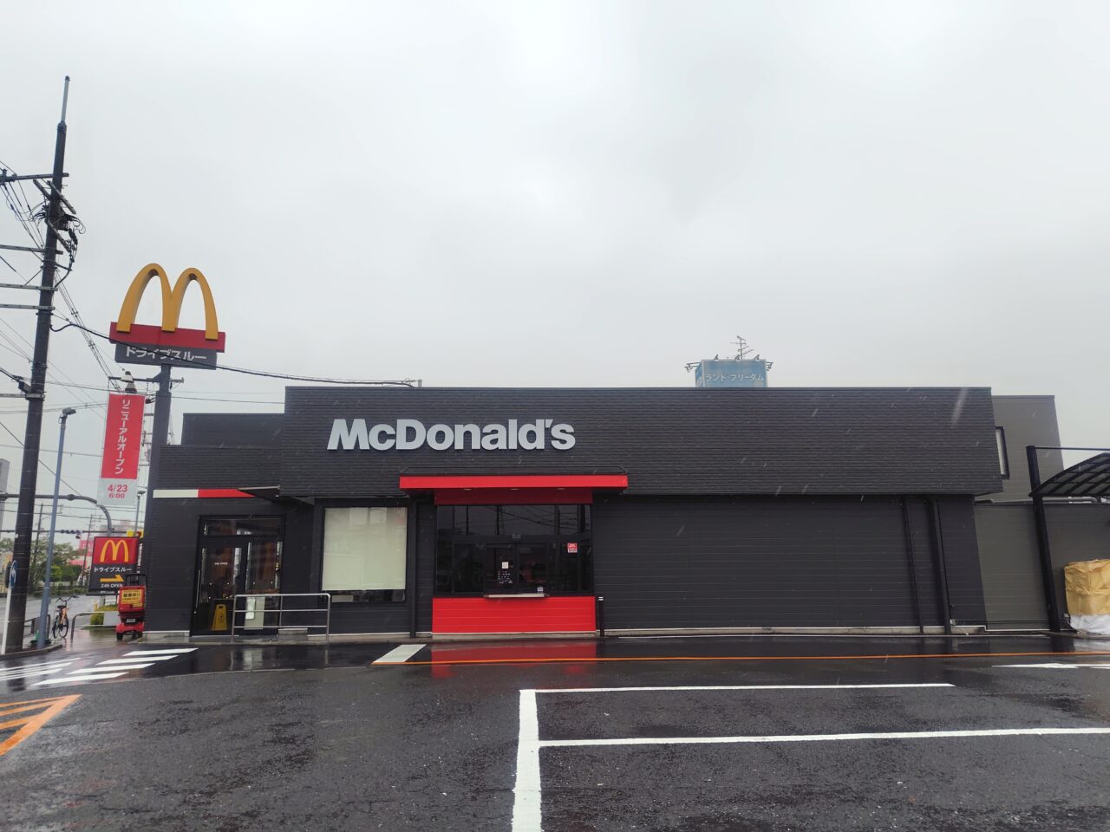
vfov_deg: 58.9
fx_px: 738
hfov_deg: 73.9
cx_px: 555
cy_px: 416
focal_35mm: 23
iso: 50
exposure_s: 1/640
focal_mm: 5.6
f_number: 1.9
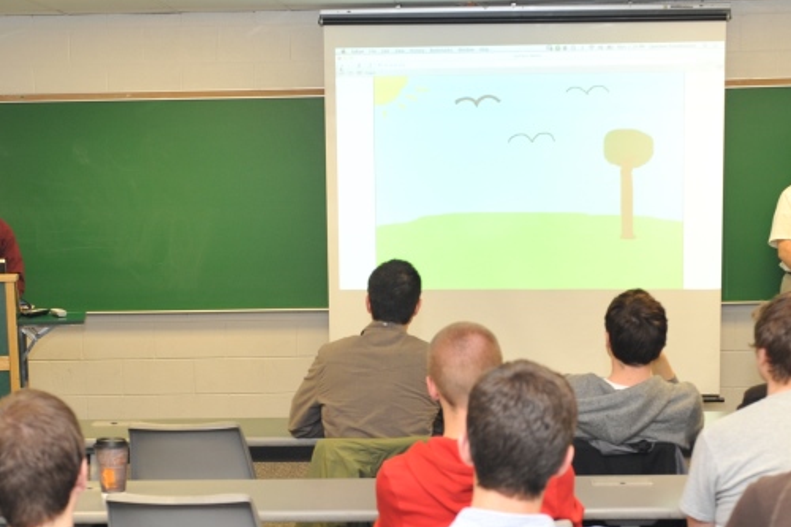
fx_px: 1581
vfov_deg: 18.8
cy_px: 409
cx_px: 424
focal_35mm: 72
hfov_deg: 28.1
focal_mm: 36
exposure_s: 1/60
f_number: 5
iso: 1000
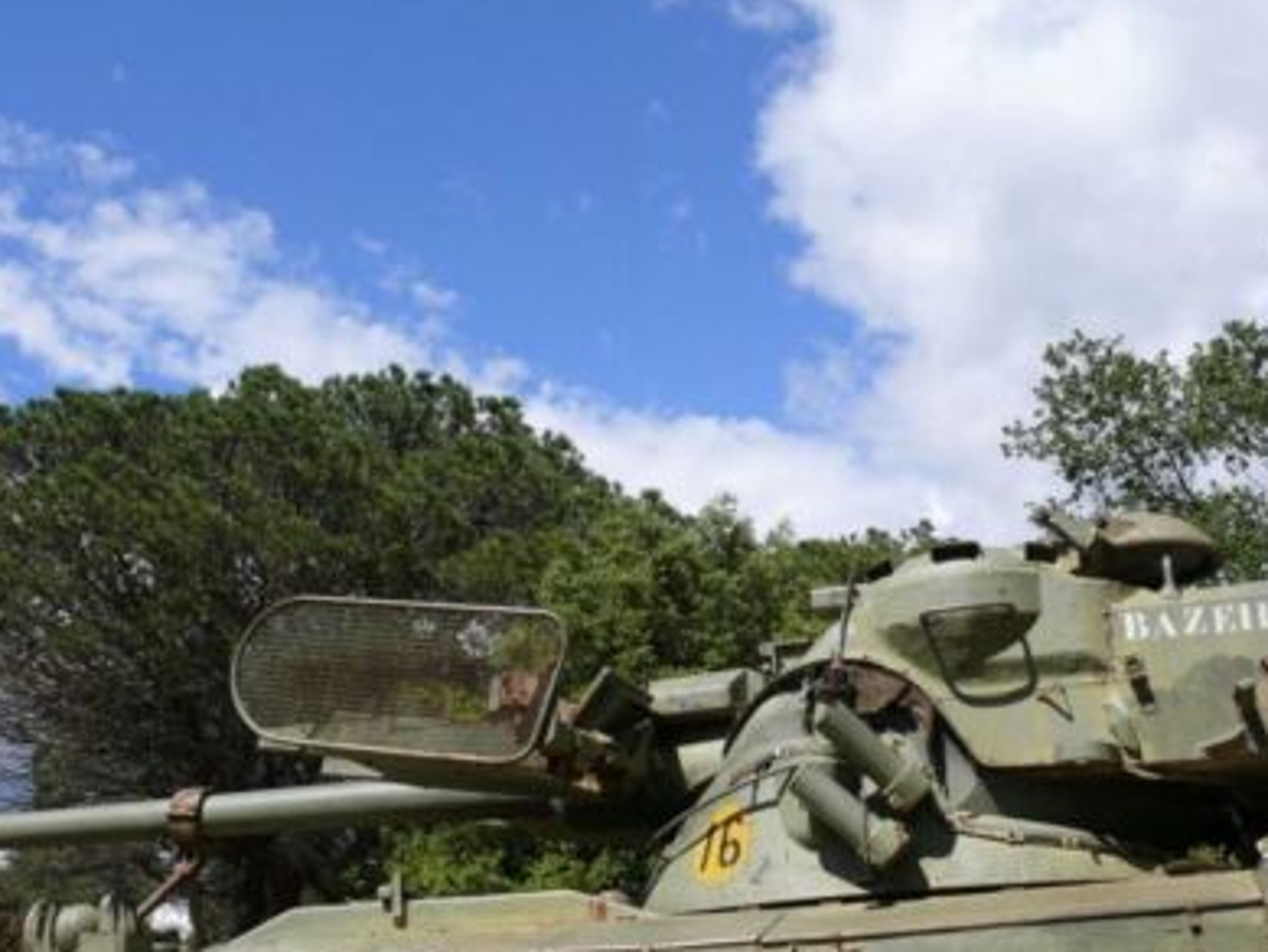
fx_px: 1649
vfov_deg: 32.2
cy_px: 536
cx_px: 743
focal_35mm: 45
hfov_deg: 41.9
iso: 100
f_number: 6.3
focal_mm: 7.4
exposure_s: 1/500
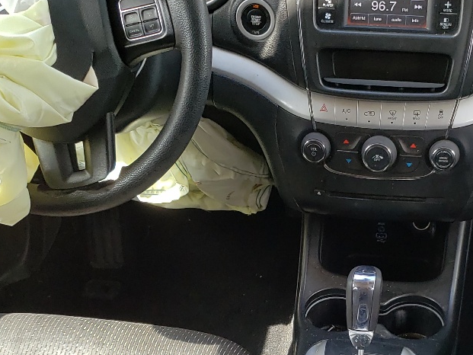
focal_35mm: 67
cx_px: 344
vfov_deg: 21.6
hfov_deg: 28.6
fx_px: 916
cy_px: 302
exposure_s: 1/238
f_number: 1.5
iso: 50
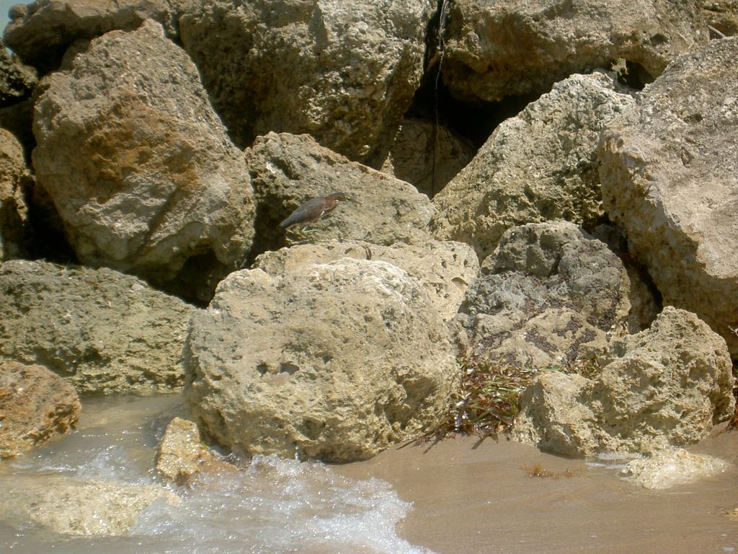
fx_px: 2175
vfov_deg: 14.5
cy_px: 277
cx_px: 369
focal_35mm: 102
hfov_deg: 19.3
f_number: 4.9
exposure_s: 1/400
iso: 50
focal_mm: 16.8
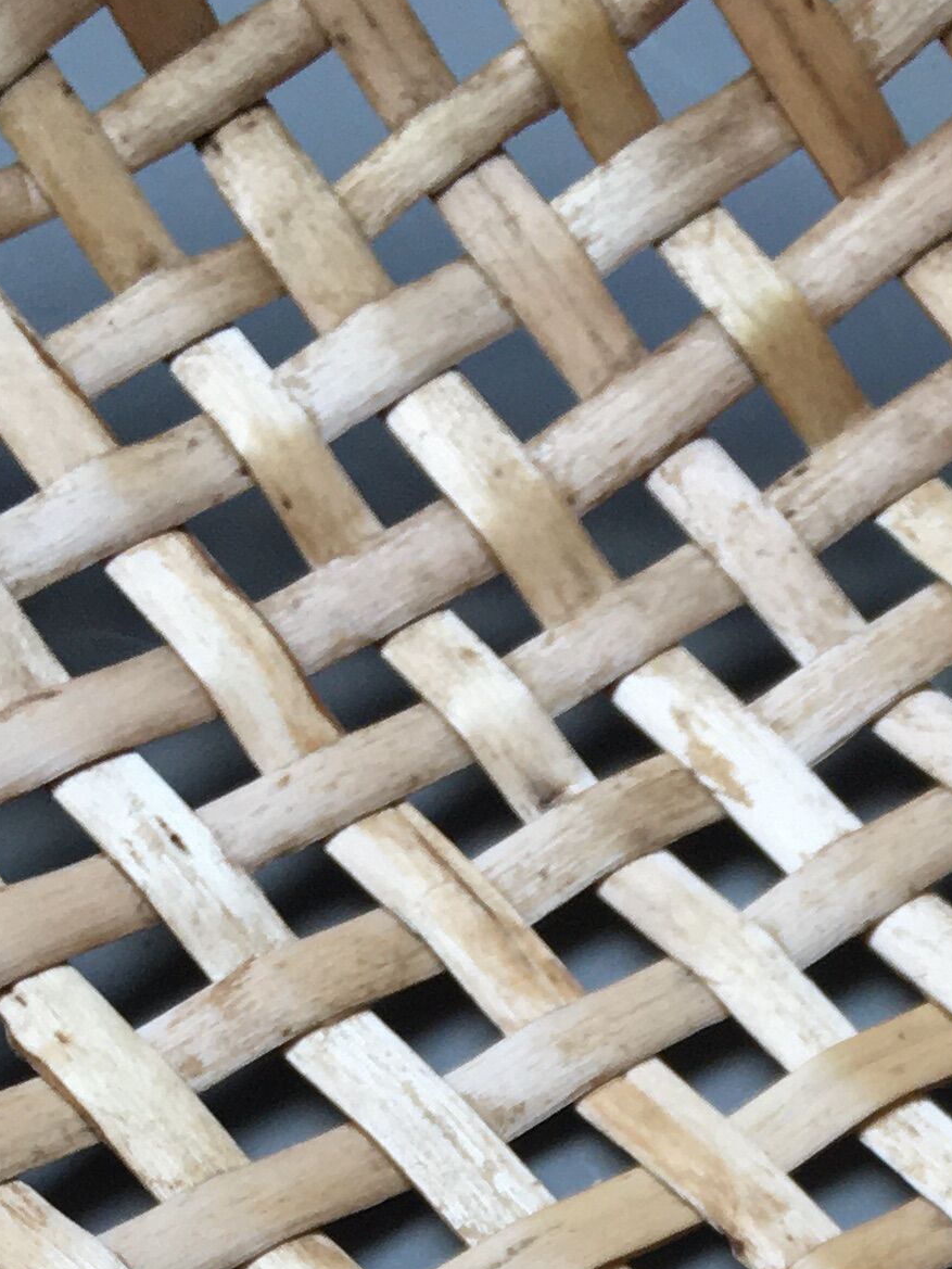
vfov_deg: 17.3
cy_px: 2027
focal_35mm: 100
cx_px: 1079
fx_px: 3666
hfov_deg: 14.4
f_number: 2.2
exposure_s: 1/100
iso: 40
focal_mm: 4.15
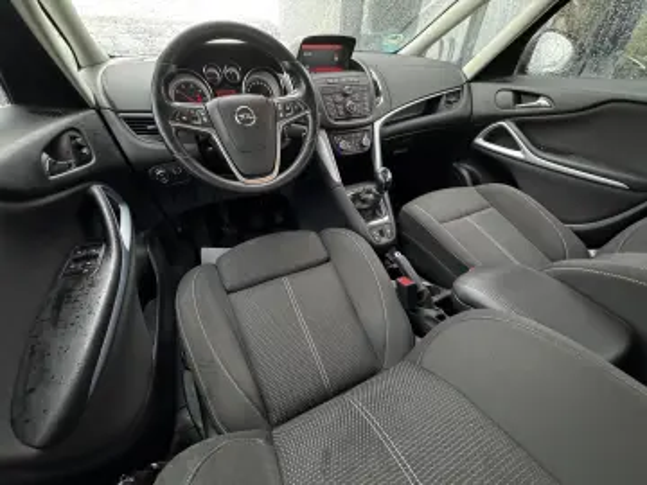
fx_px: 262
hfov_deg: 102.1
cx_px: 324
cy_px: 242
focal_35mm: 14
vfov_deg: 85.7
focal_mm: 2.22
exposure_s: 1/60
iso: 1250
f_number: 2.2
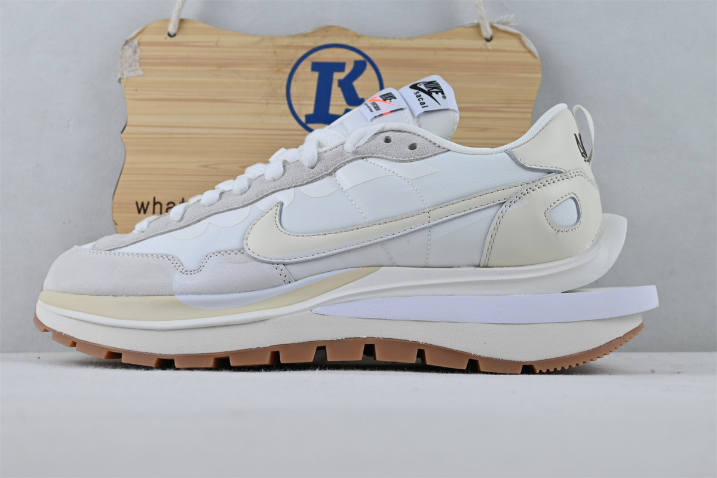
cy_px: 239
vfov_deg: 29.4
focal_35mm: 46
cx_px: 358
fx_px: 911
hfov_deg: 43.0
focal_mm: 30.5
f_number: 4.8
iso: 100
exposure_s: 1/100
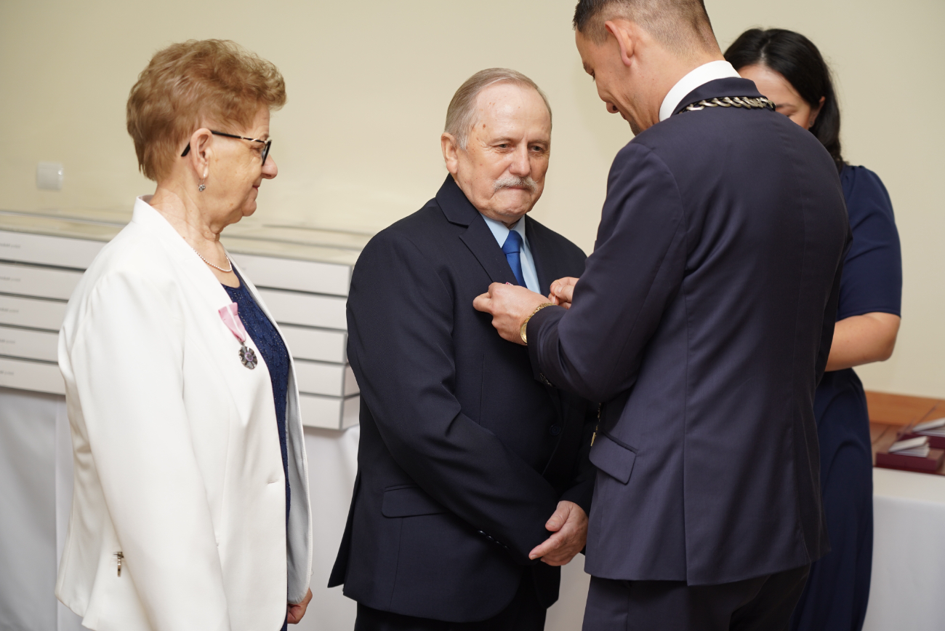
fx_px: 1838
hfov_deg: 28.8
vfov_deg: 19.5
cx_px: 472
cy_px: 316
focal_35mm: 70
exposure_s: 1/100
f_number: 4
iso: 250
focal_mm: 70
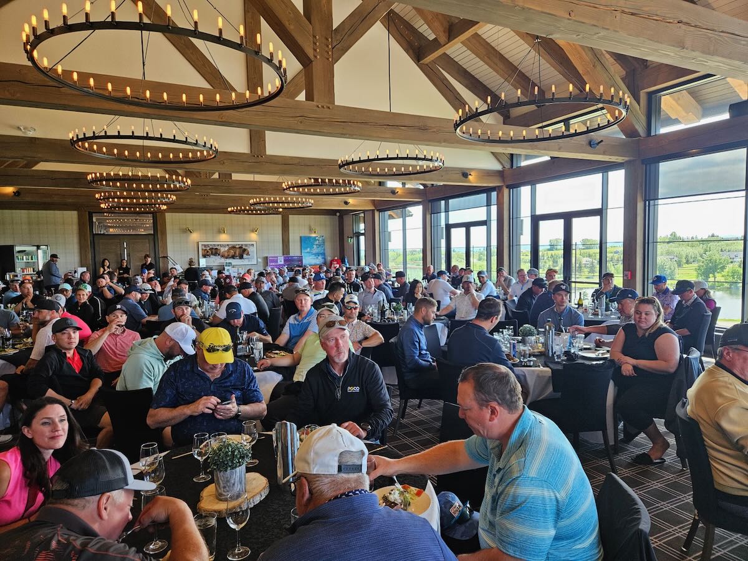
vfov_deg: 58.9
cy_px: 280
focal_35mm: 23
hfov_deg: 73.9
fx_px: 497
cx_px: 374
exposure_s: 1/180
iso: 125
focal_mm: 5.4
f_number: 1.8
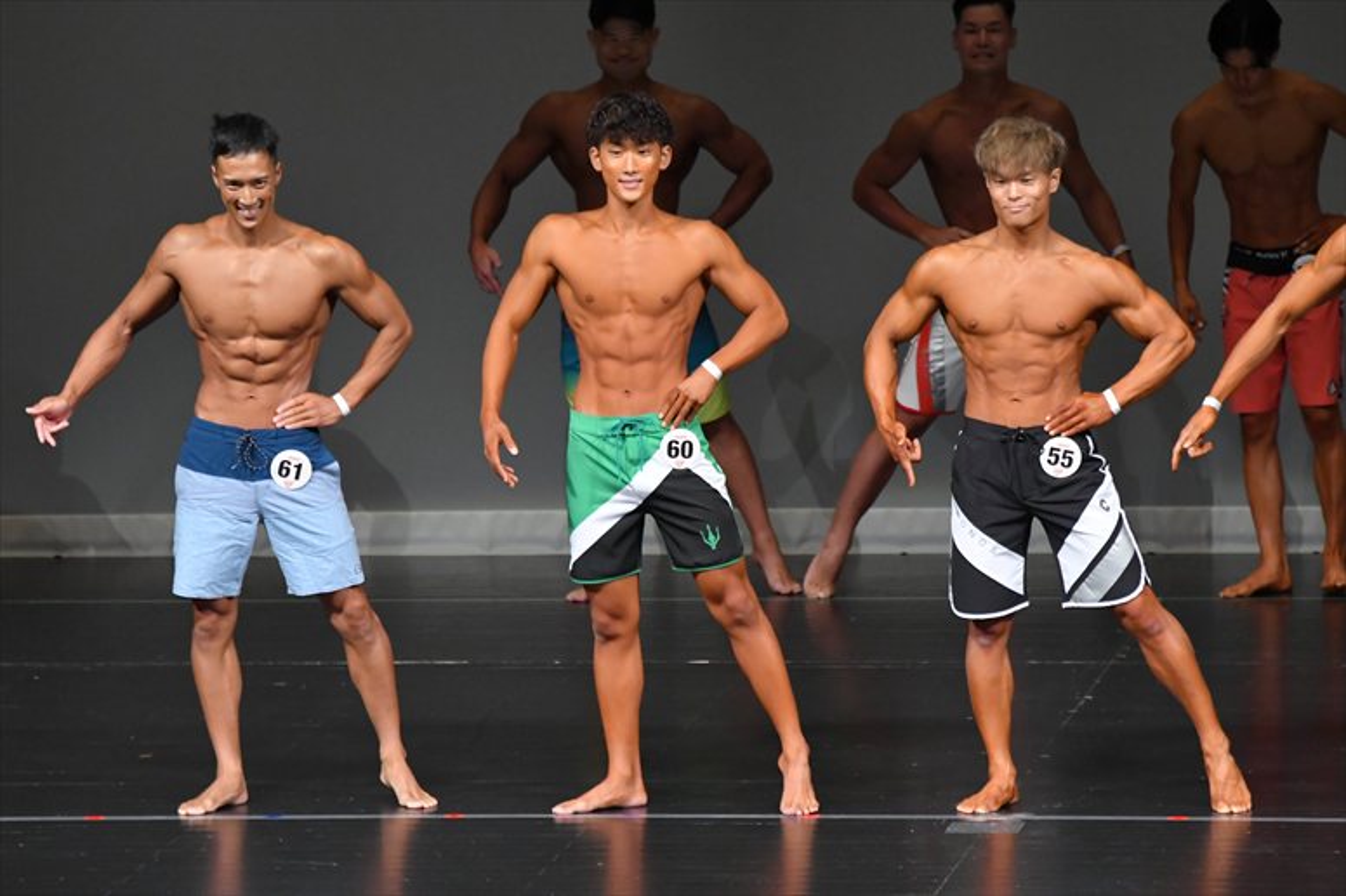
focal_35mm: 300
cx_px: 673
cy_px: 448
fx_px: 11211
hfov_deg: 6.9
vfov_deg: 4.6
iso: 4000
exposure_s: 1/400
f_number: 5.6
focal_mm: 200
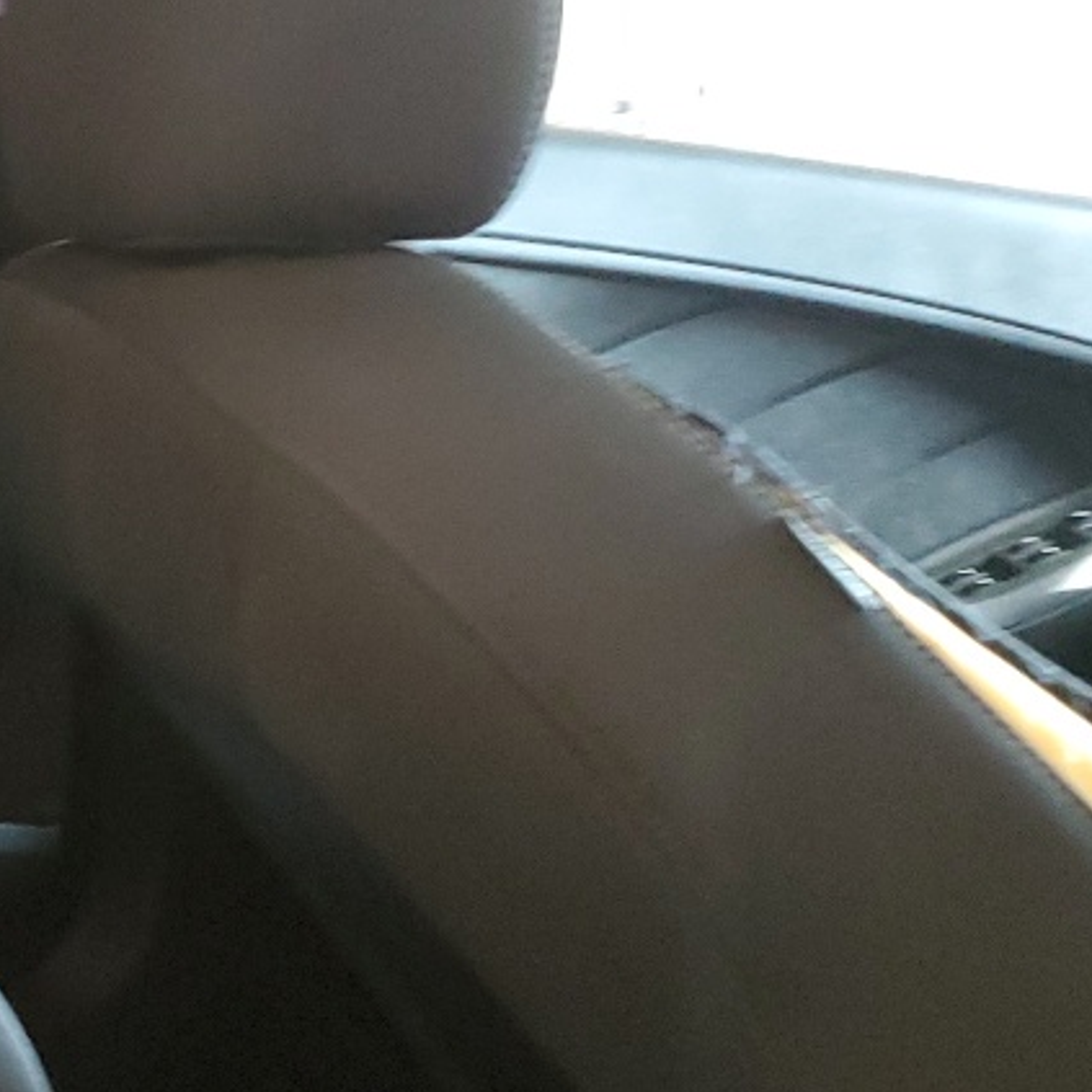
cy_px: 661
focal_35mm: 87
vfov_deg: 19.9
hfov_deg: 18.5
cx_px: -333
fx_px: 3105
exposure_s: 1/60.2
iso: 338
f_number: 1.5
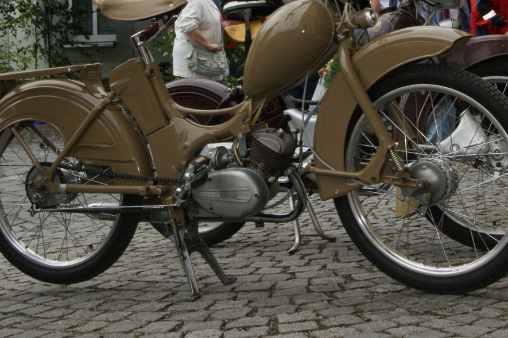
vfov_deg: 17.5
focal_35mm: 77
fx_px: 1086
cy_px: 41
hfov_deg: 26.3
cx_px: 316
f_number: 13
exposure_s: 1/250
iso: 400
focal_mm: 28
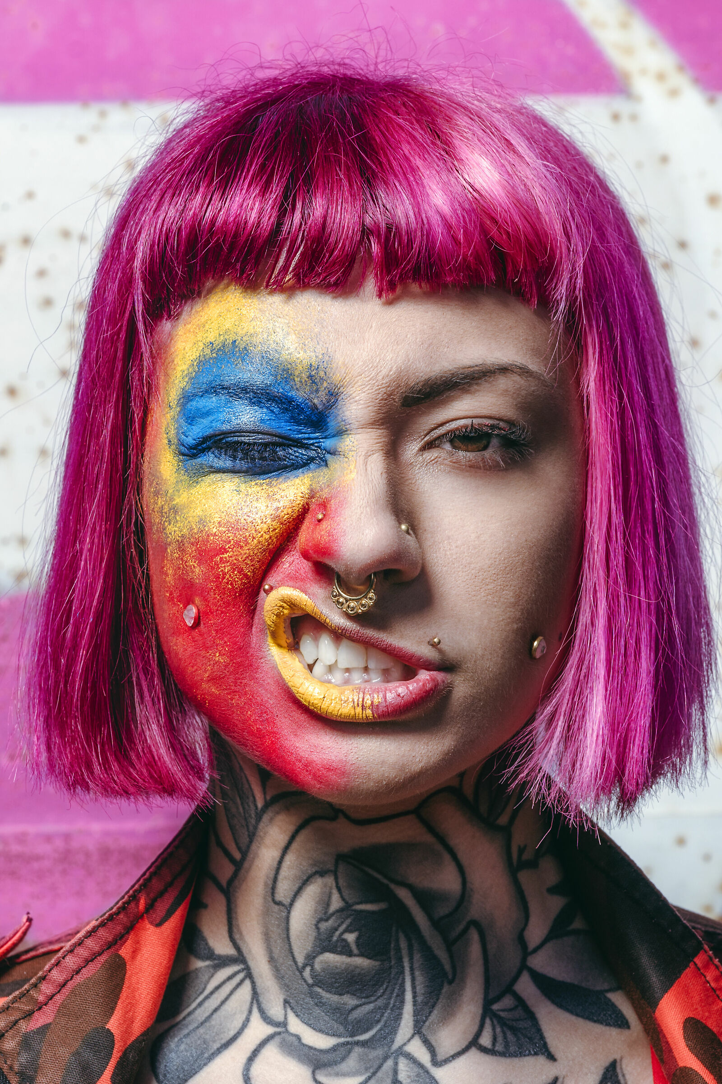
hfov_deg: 8.7
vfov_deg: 13.1
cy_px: 542
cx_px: 361
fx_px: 4723
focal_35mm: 157
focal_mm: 105
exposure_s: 1/160
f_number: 6.3
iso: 100
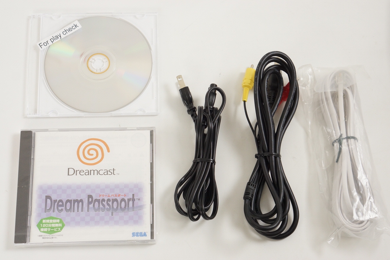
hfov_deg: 27.0
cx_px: 195
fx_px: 812
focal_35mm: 75
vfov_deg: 18.2
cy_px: 130
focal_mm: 50
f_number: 6.3
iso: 800
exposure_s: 1/80
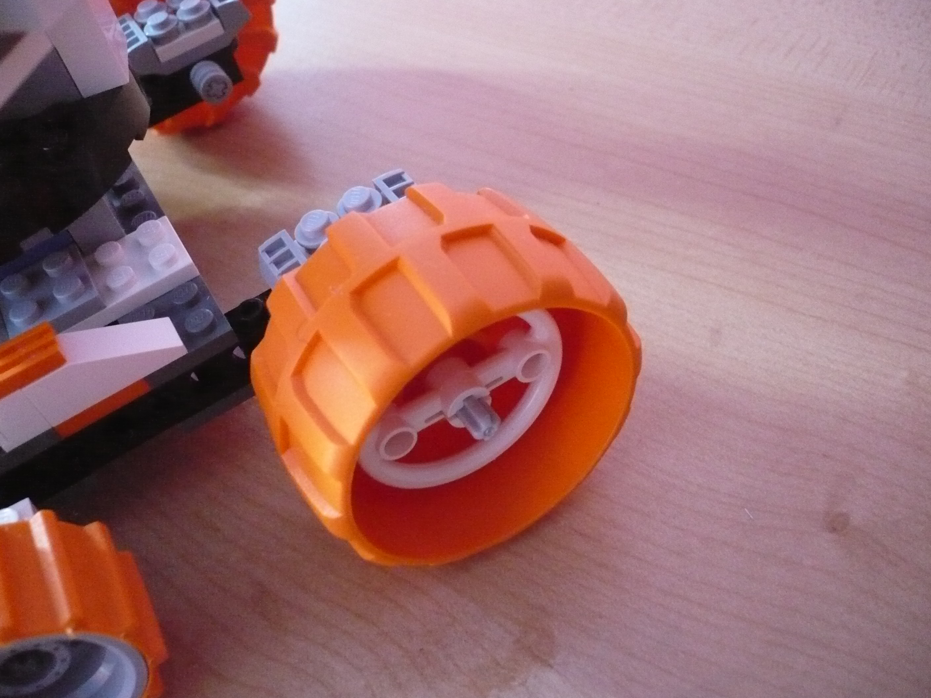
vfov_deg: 40.7
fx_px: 941
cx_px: 466
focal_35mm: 35
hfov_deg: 52.6
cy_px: 349
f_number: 2.8
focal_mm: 5.8
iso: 800
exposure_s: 1/13
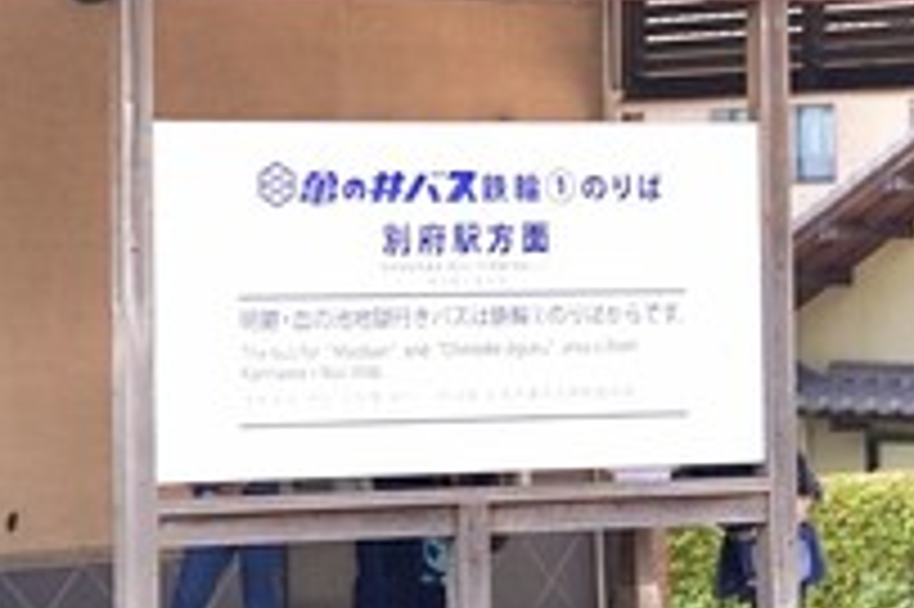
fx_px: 4566
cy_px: 14
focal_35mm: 180
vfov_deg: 7.6
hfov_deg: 11.4
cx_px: 252
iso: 800
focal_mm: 43
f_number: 3.2
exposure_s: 1/2500
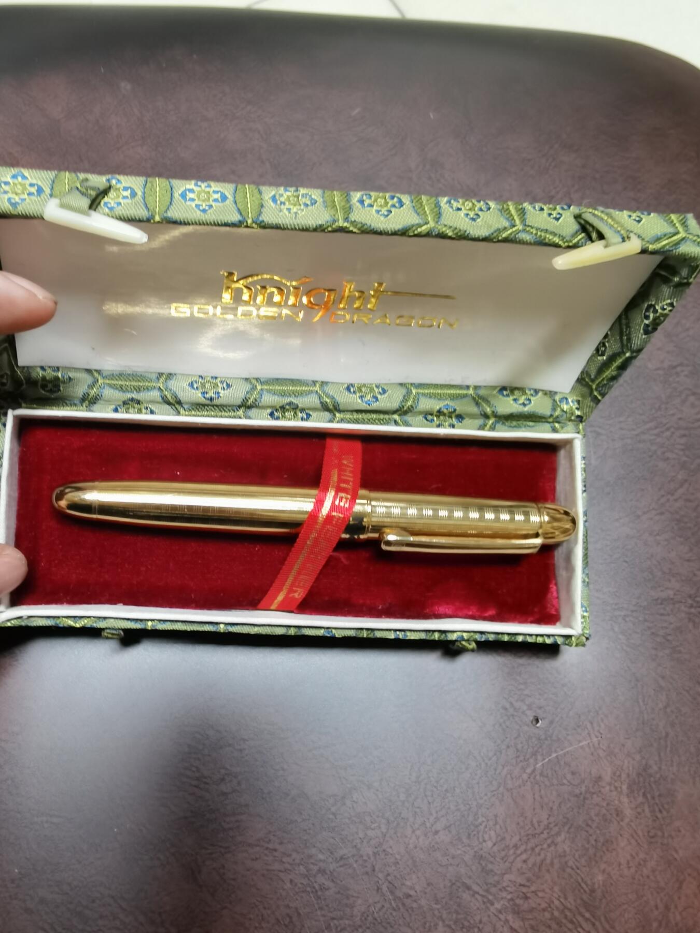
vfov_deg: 65.3
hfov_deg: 51.4
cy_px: 466
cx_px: 350
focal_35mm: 27
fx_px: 728
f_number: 2.2
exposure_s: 1/25
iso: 400
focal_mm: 2.26
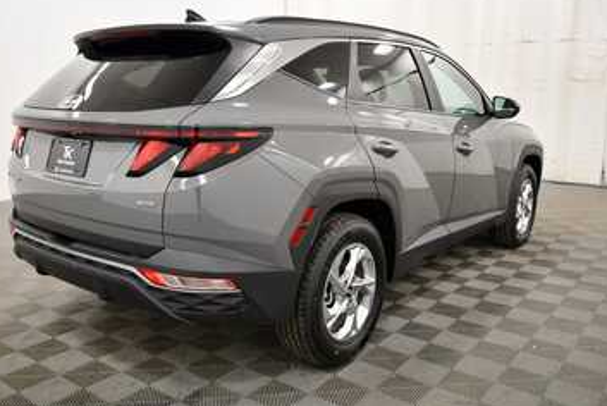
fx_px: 574
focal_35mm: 34
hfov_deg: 55.6
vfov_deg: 38.9
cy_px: 190
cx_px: 272
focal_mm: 20
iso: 1400
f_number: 5.6
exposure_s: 1/125
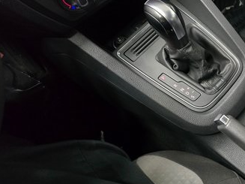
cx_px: 238
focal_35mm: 45
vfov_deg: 31.9
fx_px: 318
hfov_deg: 38.1
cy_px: 59
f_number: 1.7
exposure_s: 1/40
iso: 1600
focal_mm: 6.3
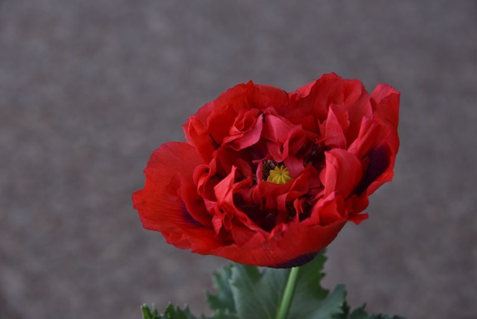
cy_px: 160
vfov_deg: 11.4
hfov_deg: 17.1
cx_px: 238
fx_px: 1590
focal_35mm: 120
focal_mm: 120
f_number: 8
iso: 200
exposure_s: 1/30
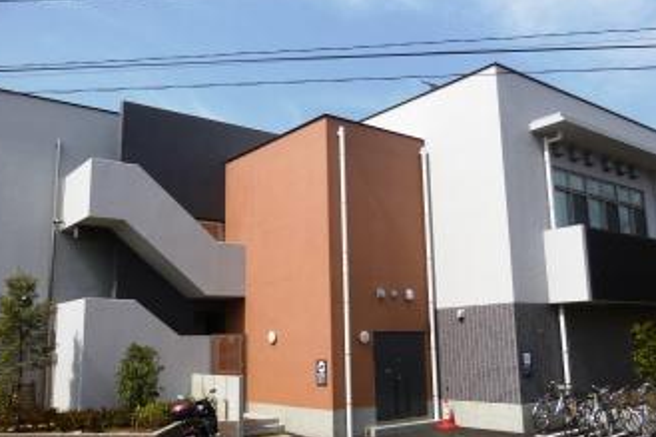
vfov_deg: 38.8
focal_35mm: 34
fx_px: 619
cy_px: 218
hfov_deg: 55.8
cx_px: 321
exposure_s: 1/160
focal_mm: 4.3
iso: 100
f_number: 8
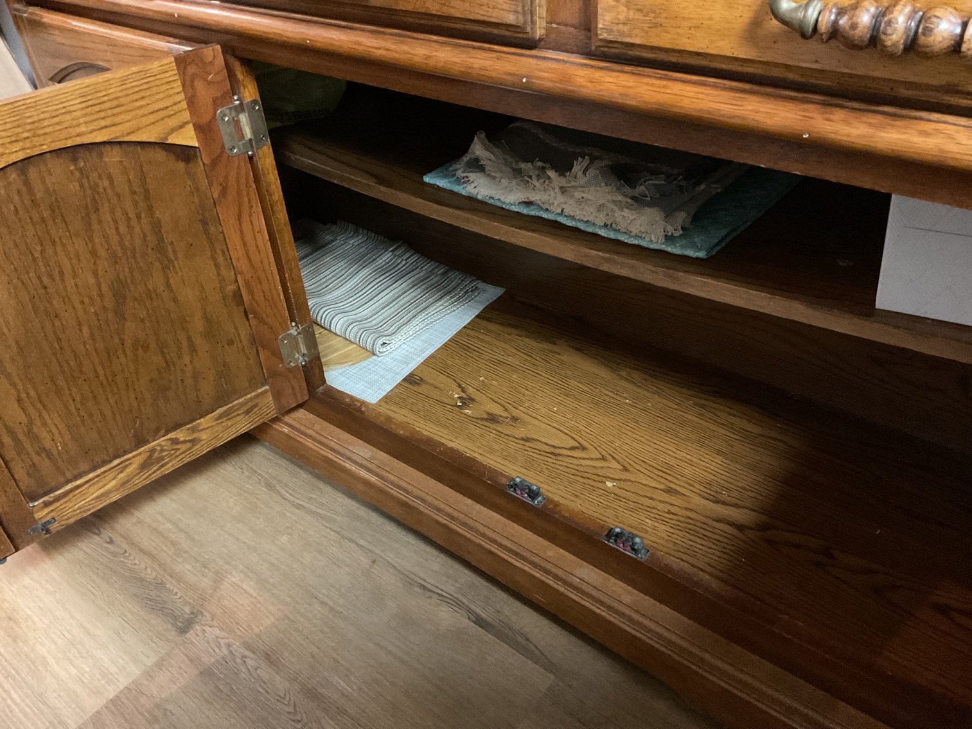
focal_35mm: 29
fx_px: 814
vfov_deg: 48.2
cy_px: 364
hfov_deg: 61.7
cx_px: 486
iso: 500
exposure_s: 1/20
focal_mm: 3
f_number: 1.8
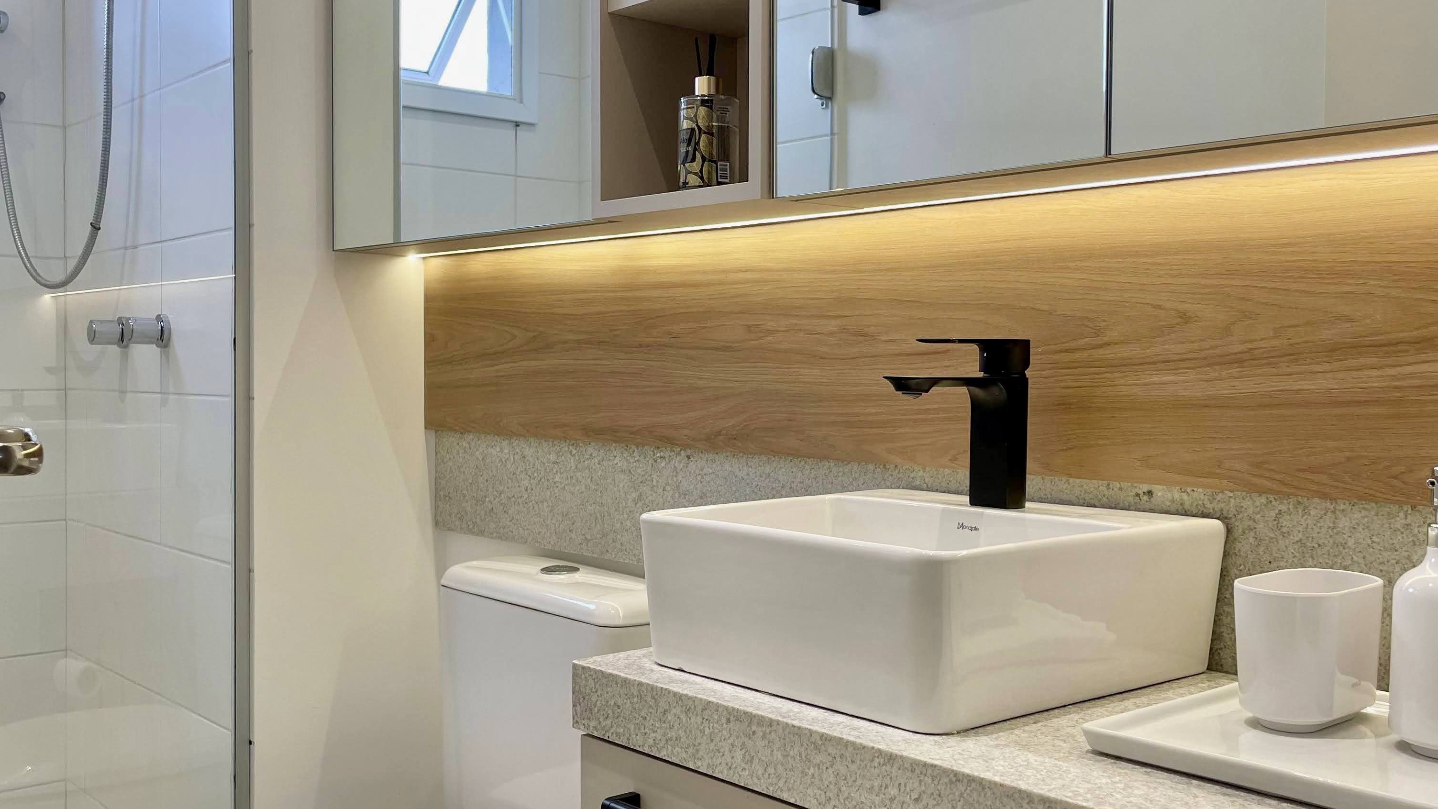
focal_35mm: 38
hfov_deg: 52.8
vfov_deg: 31.2
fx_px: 1449
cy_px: 397
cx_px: 722
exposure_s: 1/120
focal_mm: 4.2
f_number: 1.6
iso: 50
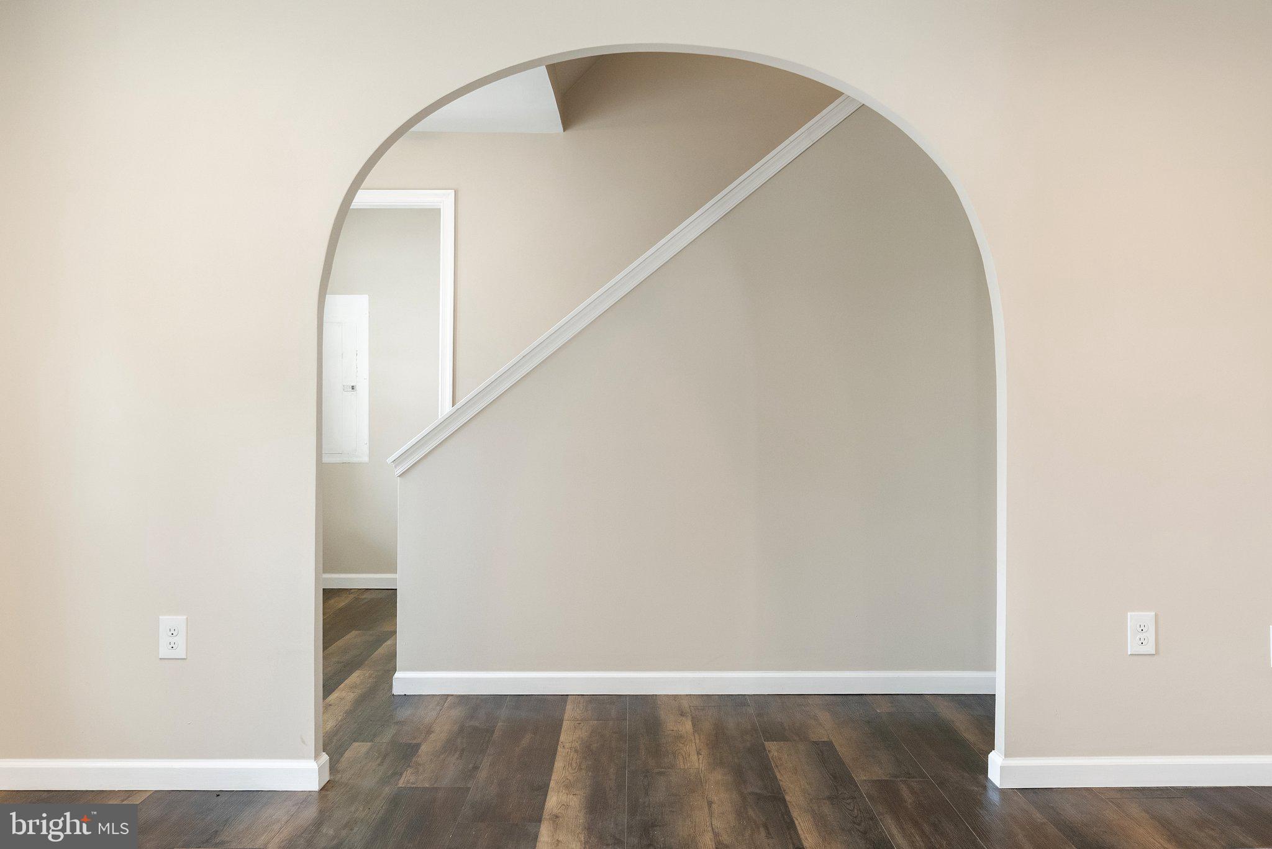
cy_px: 424
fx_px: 1237
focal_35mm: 35
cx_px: 636
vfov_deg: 37.9
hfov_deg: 54.4
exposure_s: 1/2.5
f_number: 8
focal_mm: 35
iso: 640
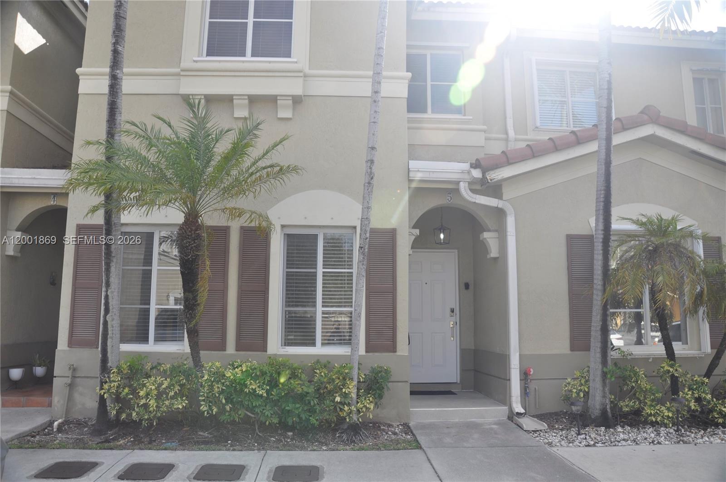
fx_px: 544
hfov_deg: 67.5
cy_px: 241
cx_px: 363
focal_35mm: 27
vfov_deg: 47.8
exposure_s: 1/160
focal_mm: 18
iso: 200
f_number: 6.3
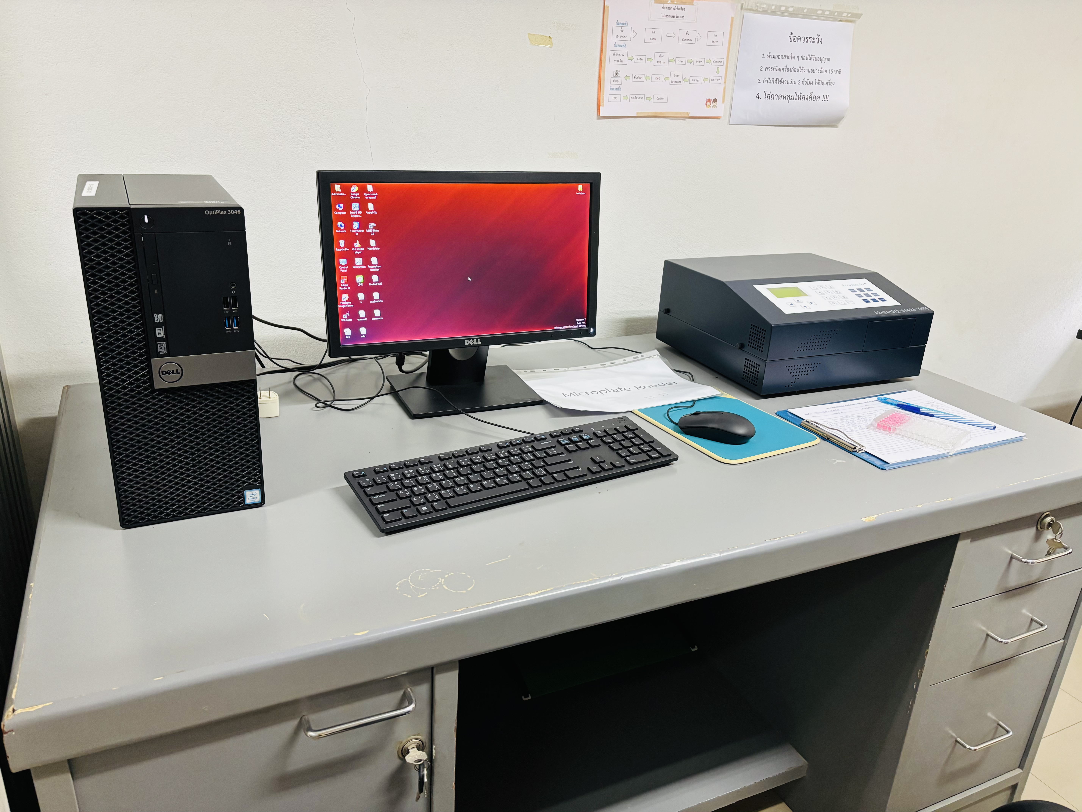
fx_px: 813
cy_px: 406
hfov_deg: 67.3
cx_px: 541
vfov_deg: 53.1
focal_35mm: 26
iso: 200
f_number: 1.6
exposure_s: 1/50
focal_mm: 5.96
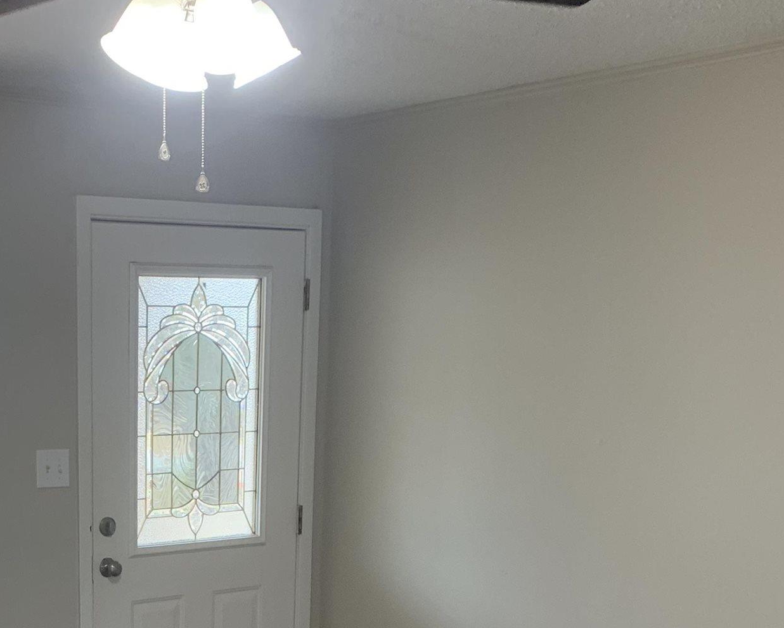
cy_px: 658
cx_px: 100
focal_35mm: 63
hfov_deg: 29.0
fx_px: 1462
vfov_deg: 23.0
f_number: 1.8
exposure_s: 1/60
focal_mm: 4.25
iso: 64
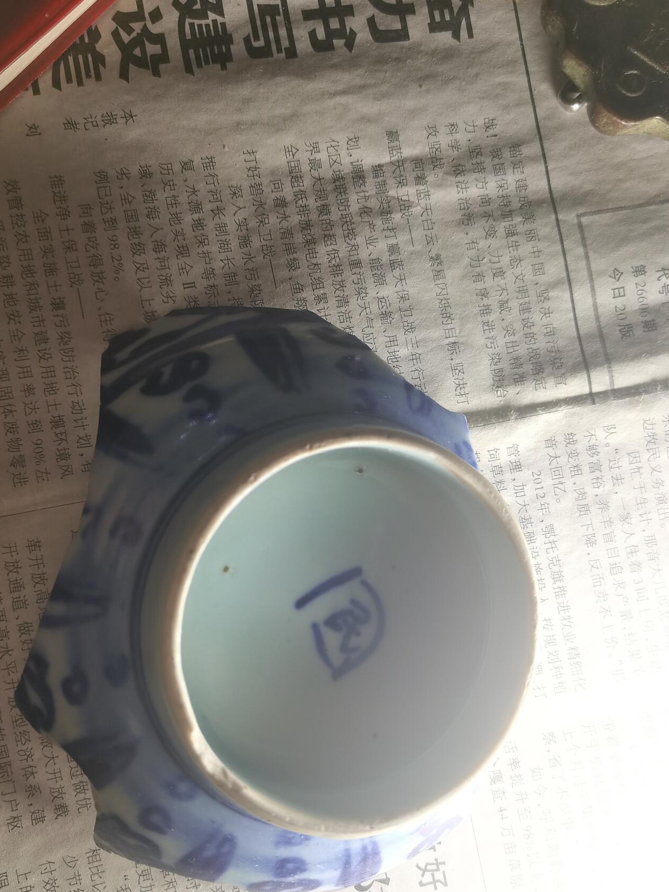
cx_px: 311
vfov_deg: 61.6
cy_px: 470
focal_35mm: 29
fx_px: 747
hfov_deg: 48.2
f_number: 1.9
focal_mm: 4.94
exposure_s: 1/100
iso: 80
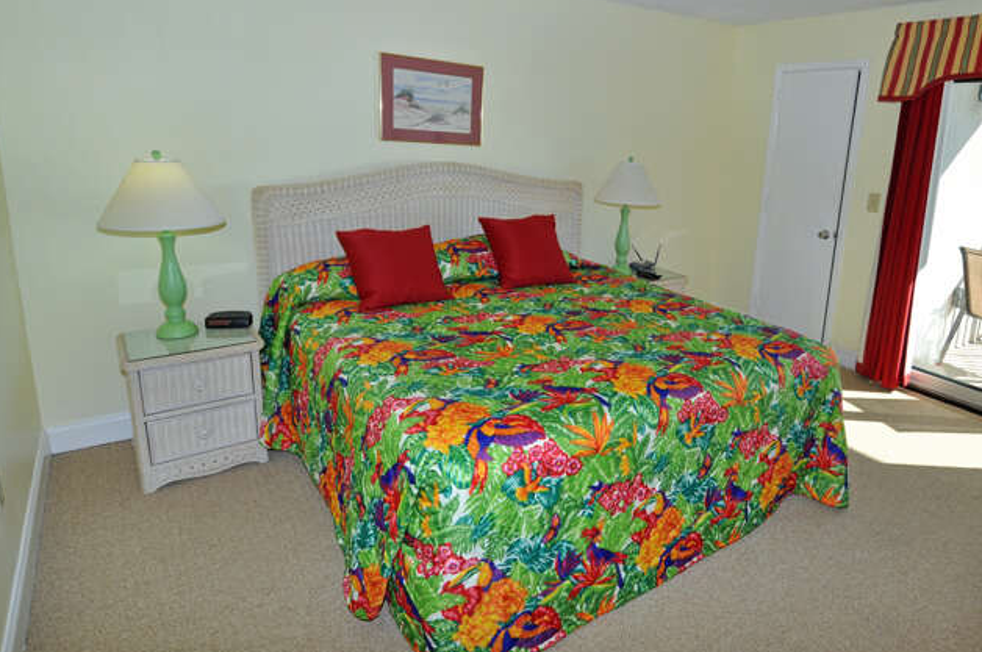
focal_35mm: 22
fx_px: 599
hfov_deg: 77.7
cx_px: 594
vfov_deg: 56.8
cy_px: 274
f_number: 7.1
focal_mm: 12
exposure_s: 1/200
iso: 200
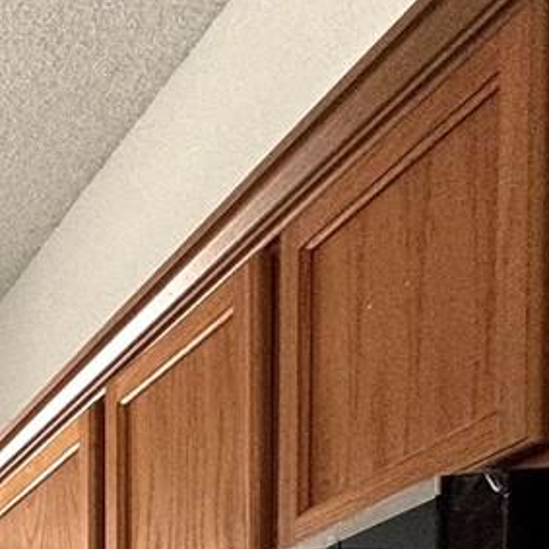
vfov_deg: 19.3
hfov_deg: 17.0
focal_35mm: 70
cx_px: -590
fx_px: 1256
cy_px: 960
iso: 125
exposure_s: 1/99
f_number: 2.2
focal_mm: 2.22
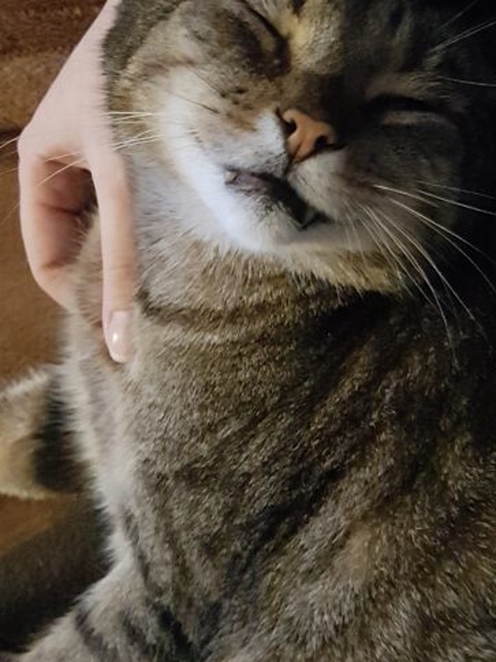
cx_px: 307
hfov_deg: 26.5
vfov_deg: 34.7
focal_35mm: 55
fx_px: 1051
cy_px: 416
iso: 1250
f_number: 1.7
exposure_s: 1/8
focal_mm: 4.2
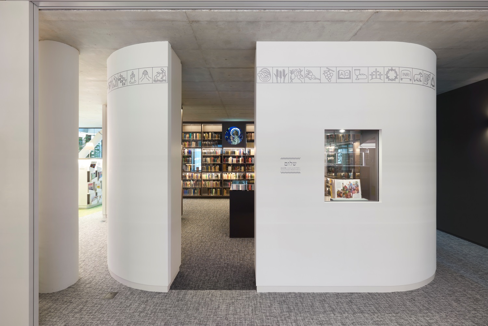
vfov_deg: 73.7
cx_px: 244
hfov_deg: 96.7
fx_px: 217
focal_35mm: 16
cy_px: 163
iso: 50
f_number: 8
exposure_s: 3
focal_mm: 16
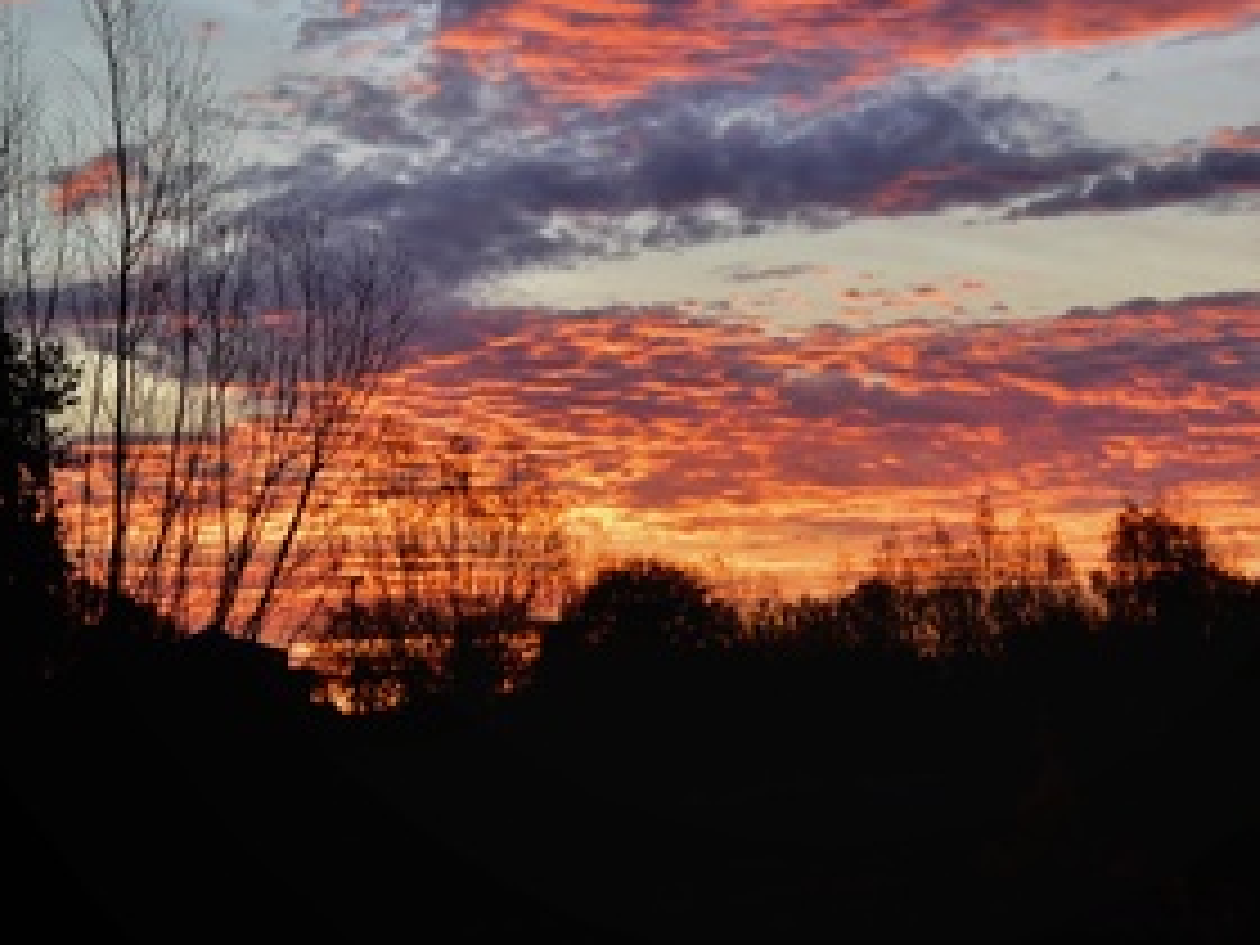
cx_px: 828
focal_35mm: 90
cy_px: 272
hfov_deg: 21.7
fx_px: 3276
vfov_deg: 16.4
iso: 400
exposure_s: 1/100
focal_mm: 38
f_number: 6.3
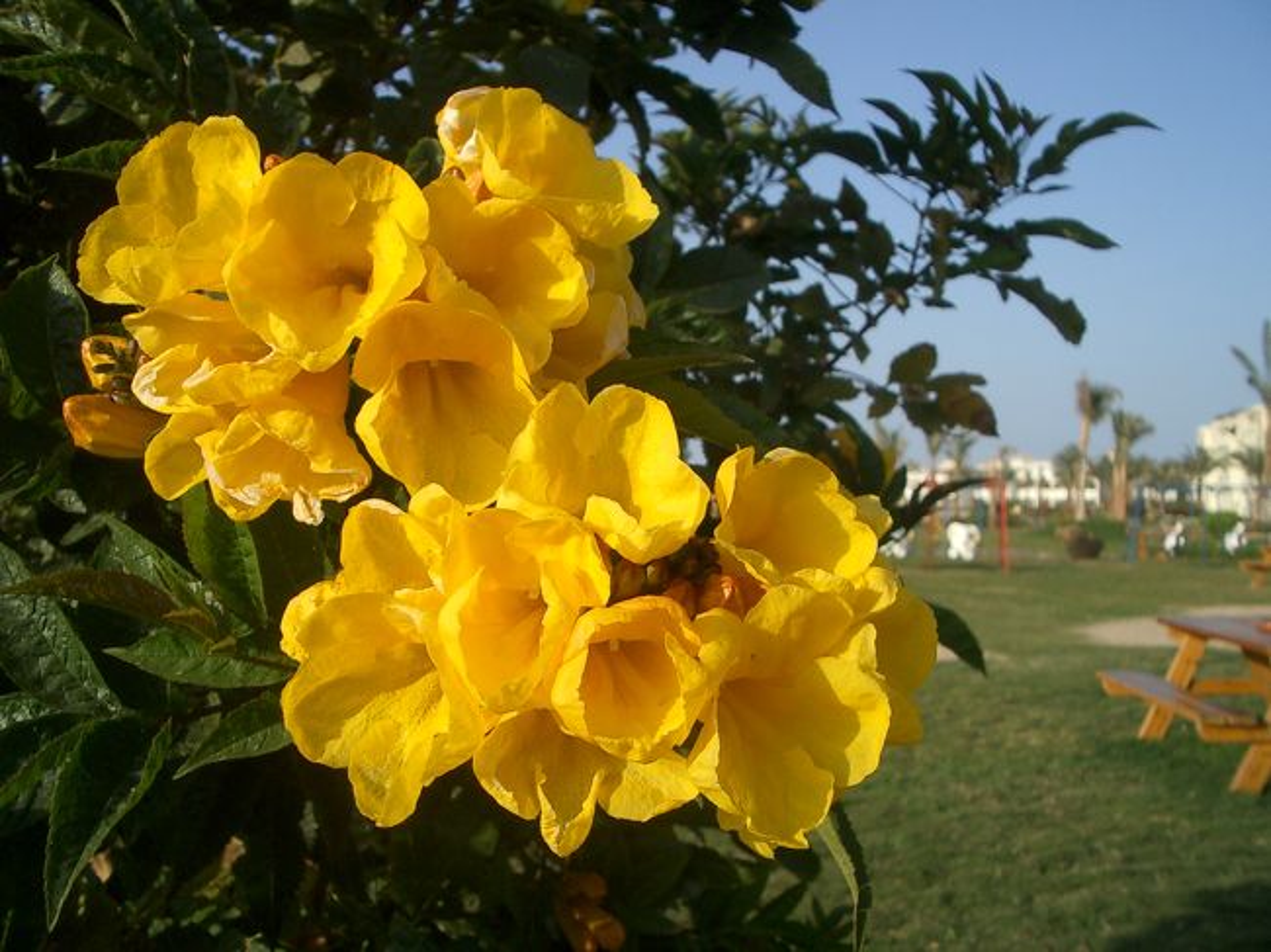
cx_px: 636
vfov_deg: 40.7
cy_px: 476
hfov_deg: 52.6
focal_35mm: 35
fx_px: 1285
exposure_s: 1/400
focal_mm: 5.8
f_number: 4.3
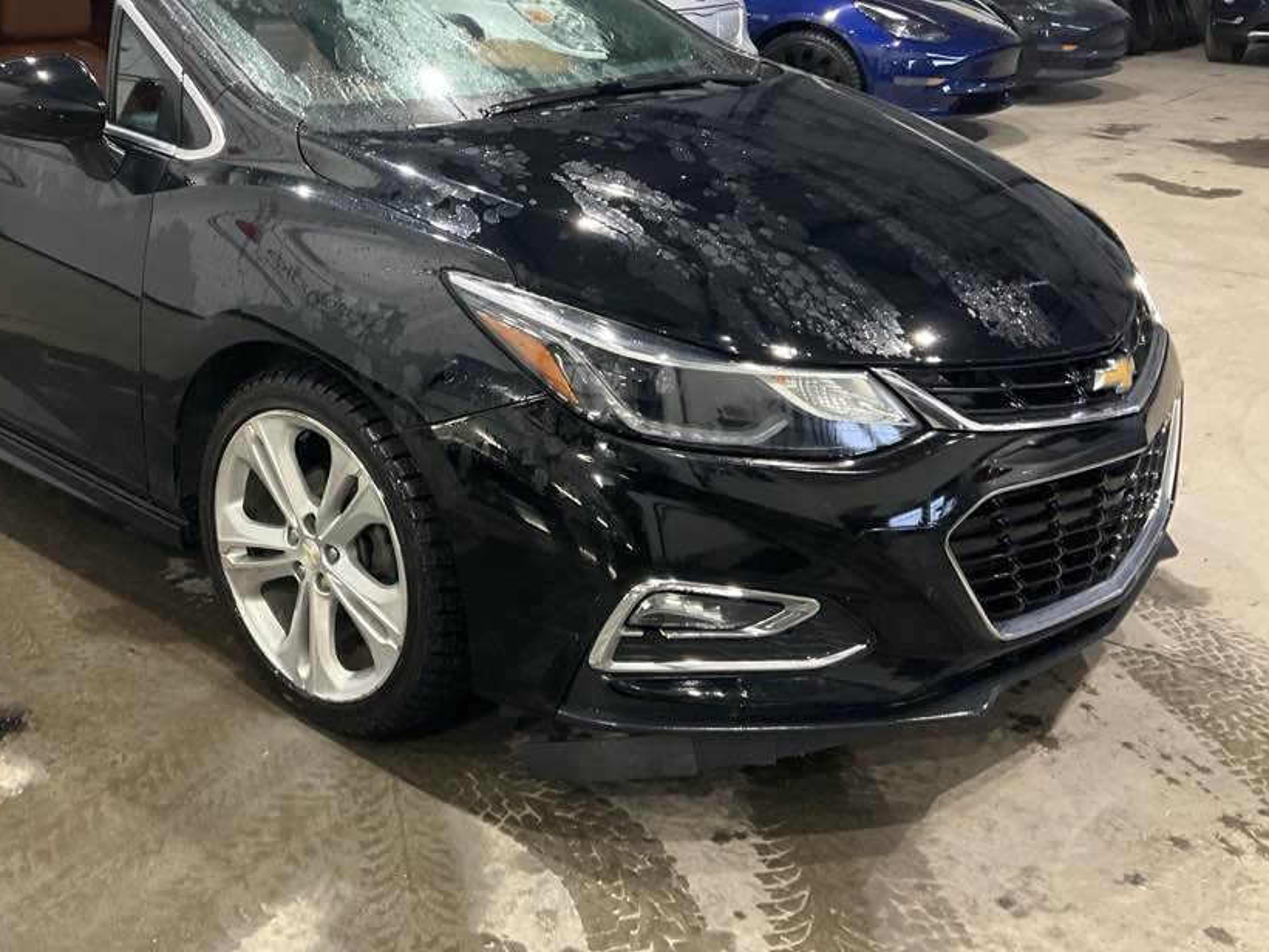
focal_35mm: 40
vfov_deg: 35.7
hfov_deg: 46.0
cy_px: 335
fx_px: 1467
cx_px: 417
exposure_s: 1/60
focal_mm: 3
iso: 200
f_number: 1.8
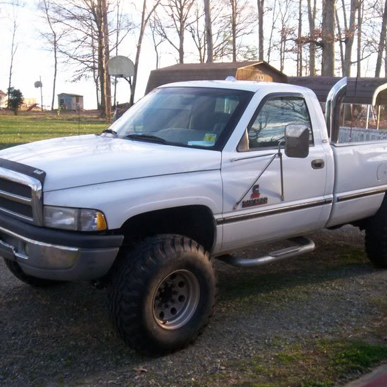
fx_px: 557
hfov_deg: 38.3
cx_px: 211
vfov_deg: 38.3
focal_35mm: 44
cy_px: 191
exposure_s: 1/81.9
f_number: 4.5
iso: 100
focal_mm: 5.9
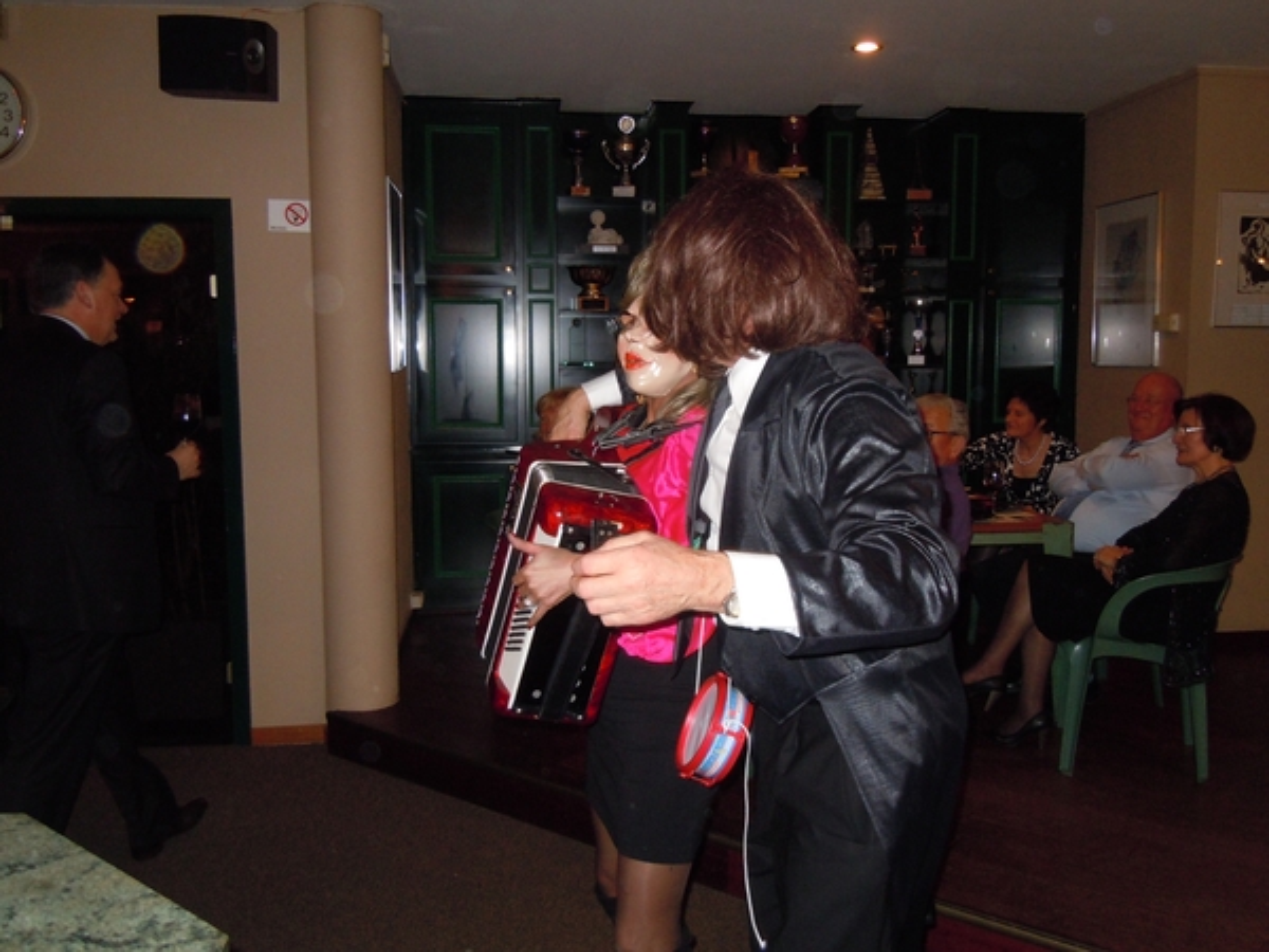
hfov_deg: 60.0
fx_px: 1100
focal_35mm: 30
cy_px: 476
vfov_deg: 46.8
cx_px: 634
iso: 320
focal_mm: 5.4
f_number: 3.5
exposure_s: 1/30
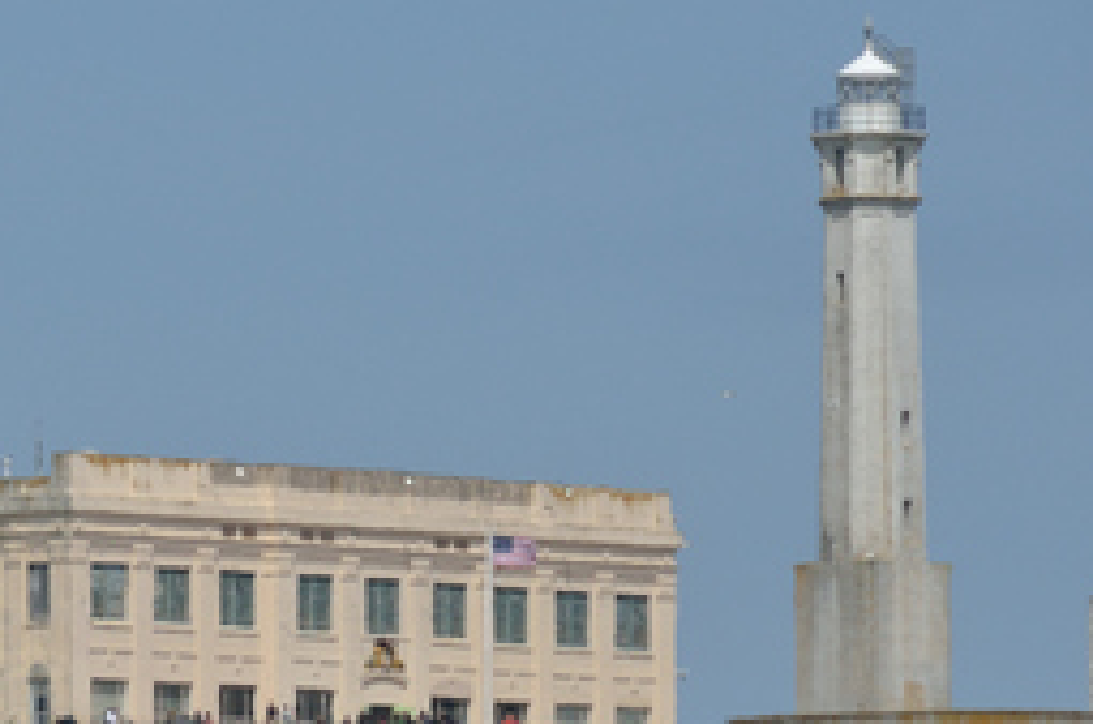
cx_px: -334
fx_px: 16860
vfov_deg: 2.5
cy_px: 503
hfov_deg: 3.7
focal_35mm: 556
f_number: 9
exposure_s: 1/800
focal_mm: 135
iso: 125
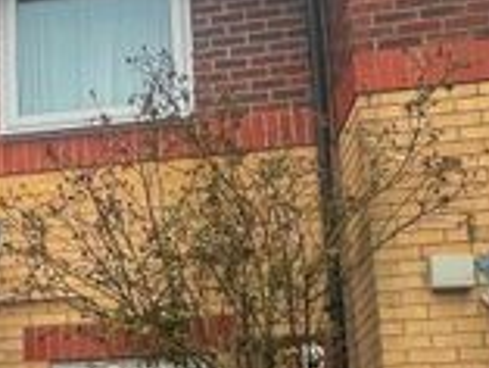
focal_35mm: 58
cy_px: 388
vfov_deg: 23.9
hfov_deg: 30.1
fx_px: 820
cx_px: -37
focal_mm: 1.57
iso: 125
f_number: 1.8
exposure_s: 1/99
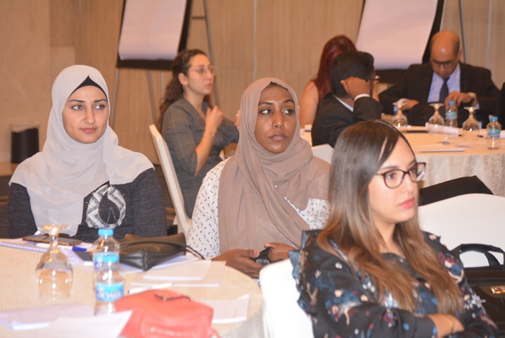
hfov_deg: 21.9
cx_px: 252
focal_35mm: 93
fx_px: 1306
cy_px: 169
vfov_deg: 14.7
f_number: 4.2
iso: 1250
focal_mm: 62
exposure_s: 1/60
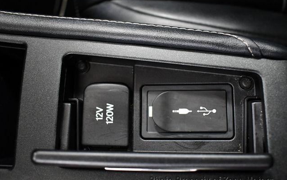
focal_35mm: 37
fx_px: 289
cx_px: 144
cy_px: 92
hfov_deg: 52.7
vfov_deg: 34.4
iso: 3200
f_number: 3.5
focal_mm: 18
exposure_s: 1/80
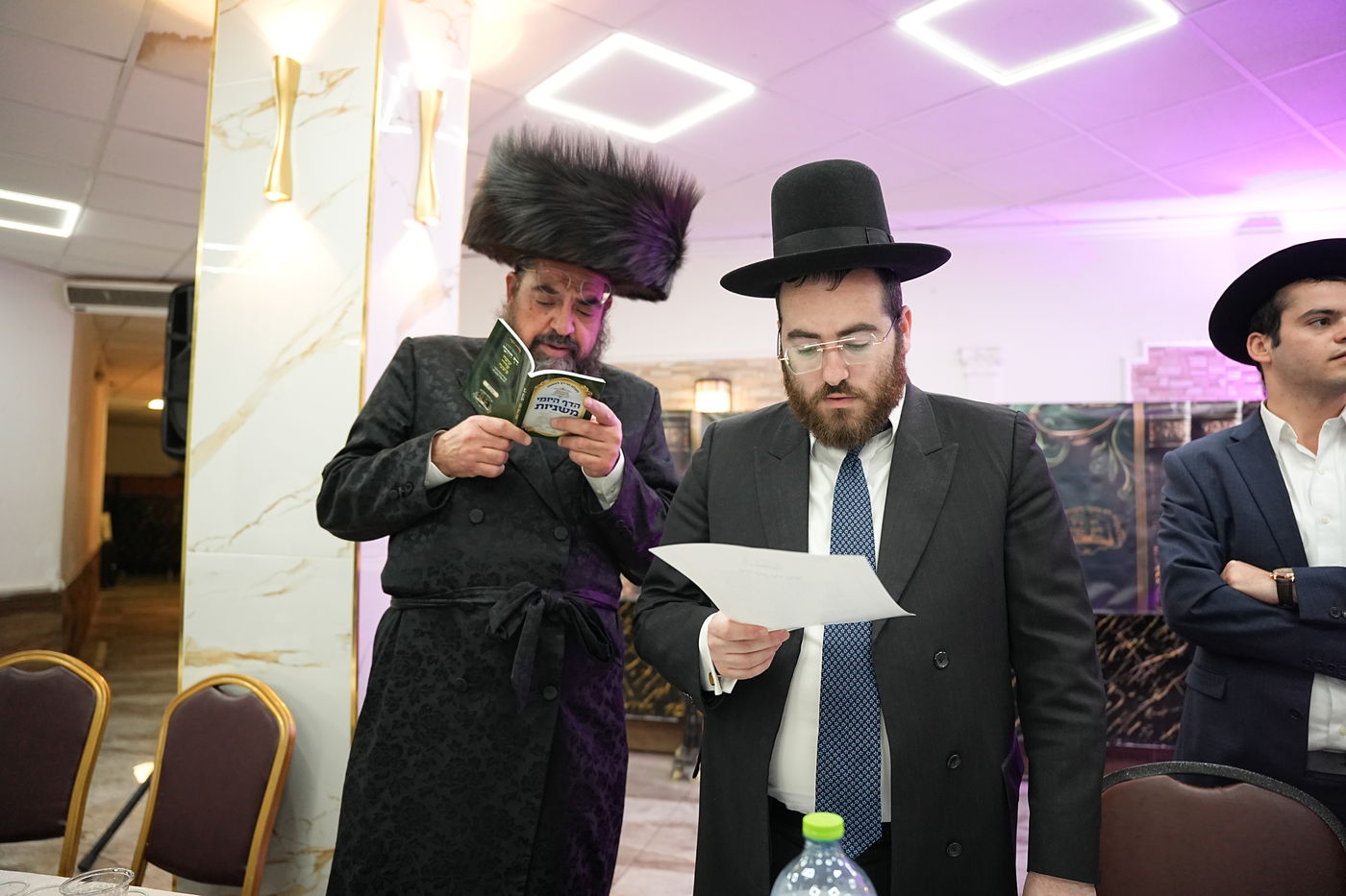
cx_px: 673
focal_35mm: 24
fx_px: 897
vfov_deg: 53.1
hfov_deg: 73.8
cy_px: 448
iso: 3200
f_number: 2.8
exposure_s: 1/320
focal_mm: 24
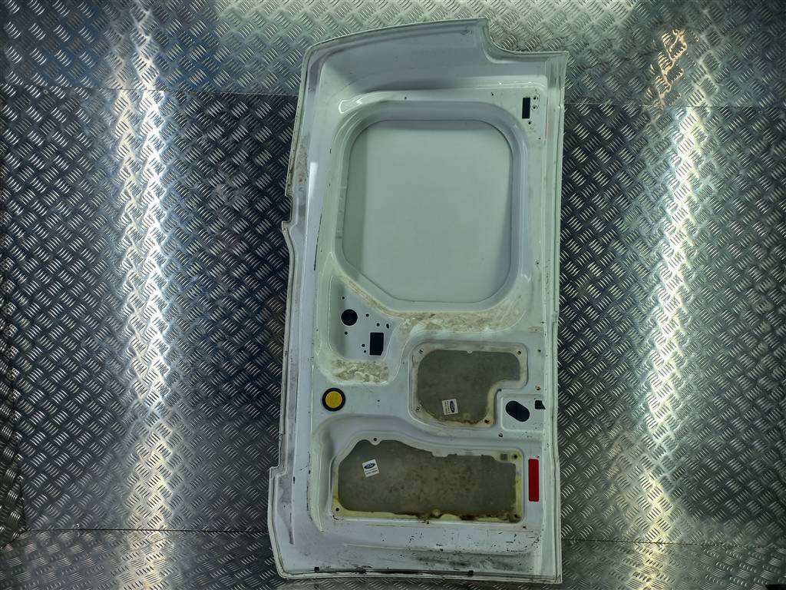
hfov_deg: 69.4
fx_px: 568
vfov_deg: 54.9
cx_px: 393
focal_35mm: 25
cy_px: 295
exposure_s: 1/100
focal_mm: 4.6
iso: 32
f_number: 1.8
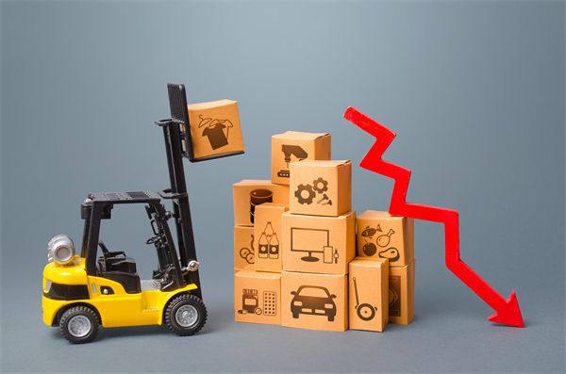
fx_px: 894
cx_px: 283
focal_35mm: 57
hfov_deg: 35.1
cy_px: 187
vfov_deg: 23.7
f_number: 7.1
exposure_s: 1/100
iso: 100
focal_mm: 38
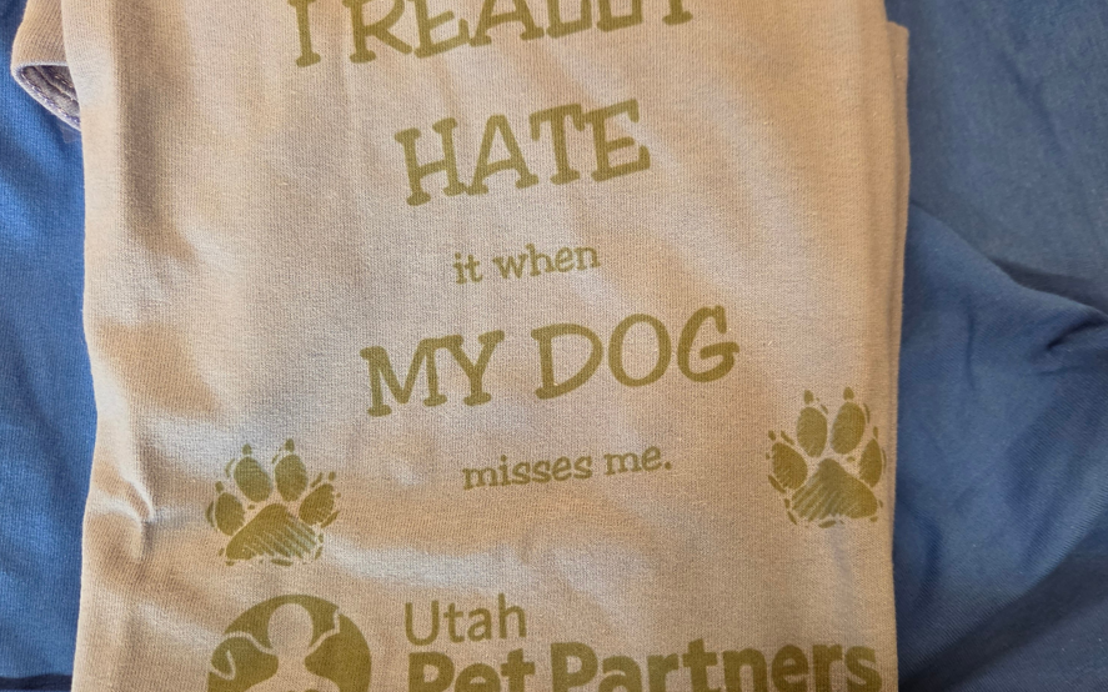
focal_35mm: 33
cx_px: 553
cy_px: 402
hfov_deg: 58.2
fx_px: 996
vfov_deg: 38.2
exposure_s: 1/120
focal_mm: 5.4
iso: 640
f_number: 1.8
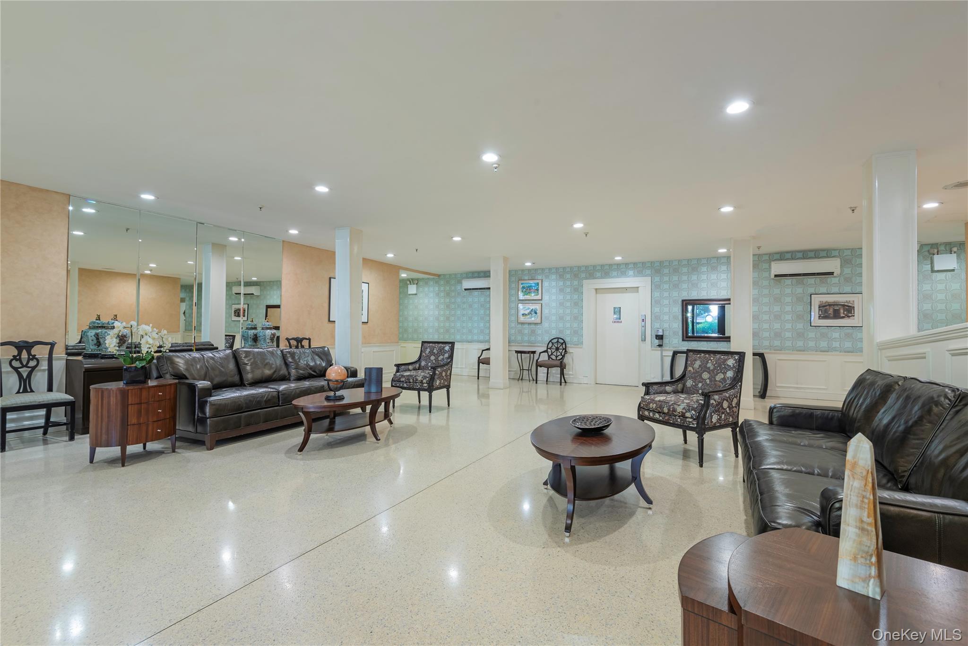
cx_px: 484
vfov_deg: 73.8
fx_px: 430
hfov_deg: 96.7
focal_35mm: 16
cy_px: 323
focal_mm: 16
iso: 200
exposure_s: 1/2.5
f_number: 10
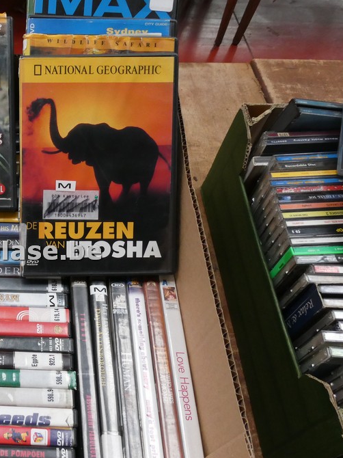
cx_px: -10
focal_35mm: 39
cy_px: 251
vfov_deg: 47.8
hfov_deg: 33.3
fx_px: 516
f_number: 3.3
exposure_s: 1/125
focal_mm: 4.3
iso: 320
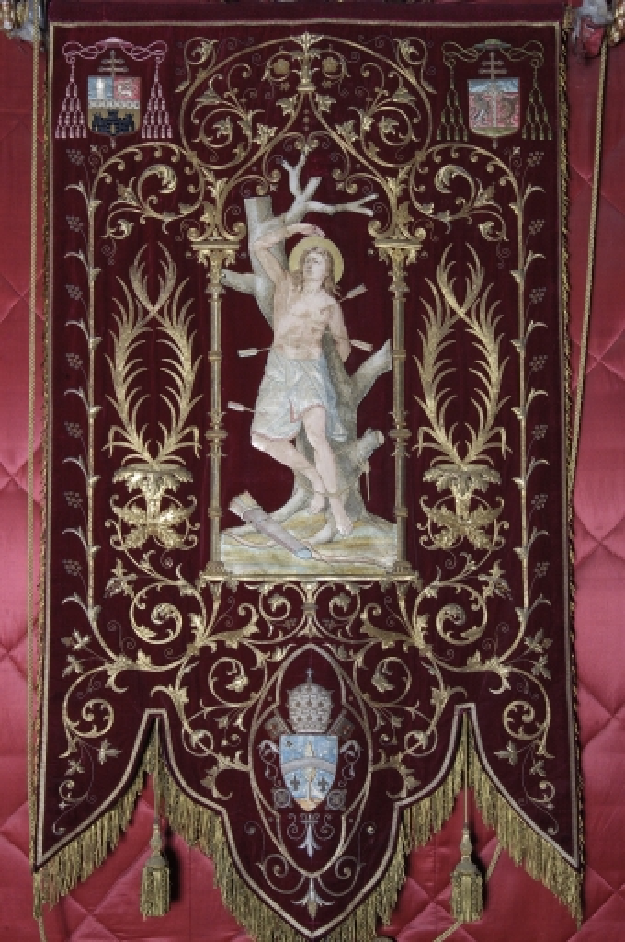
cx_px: 312
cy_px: 471
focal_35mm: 39
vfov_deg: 49.6
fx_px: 1018
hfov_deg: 34.1
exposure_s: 1/30
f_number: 11
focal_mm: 26
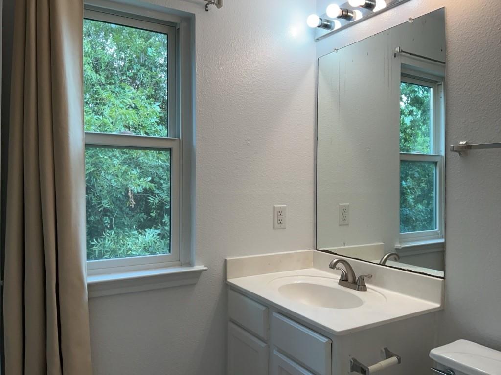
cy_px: 188
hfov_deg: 65.3
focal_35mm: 27
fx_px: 391
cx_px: 250
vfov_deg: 51.4
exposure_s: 1/120
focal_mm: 3
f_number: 1.8
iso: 32
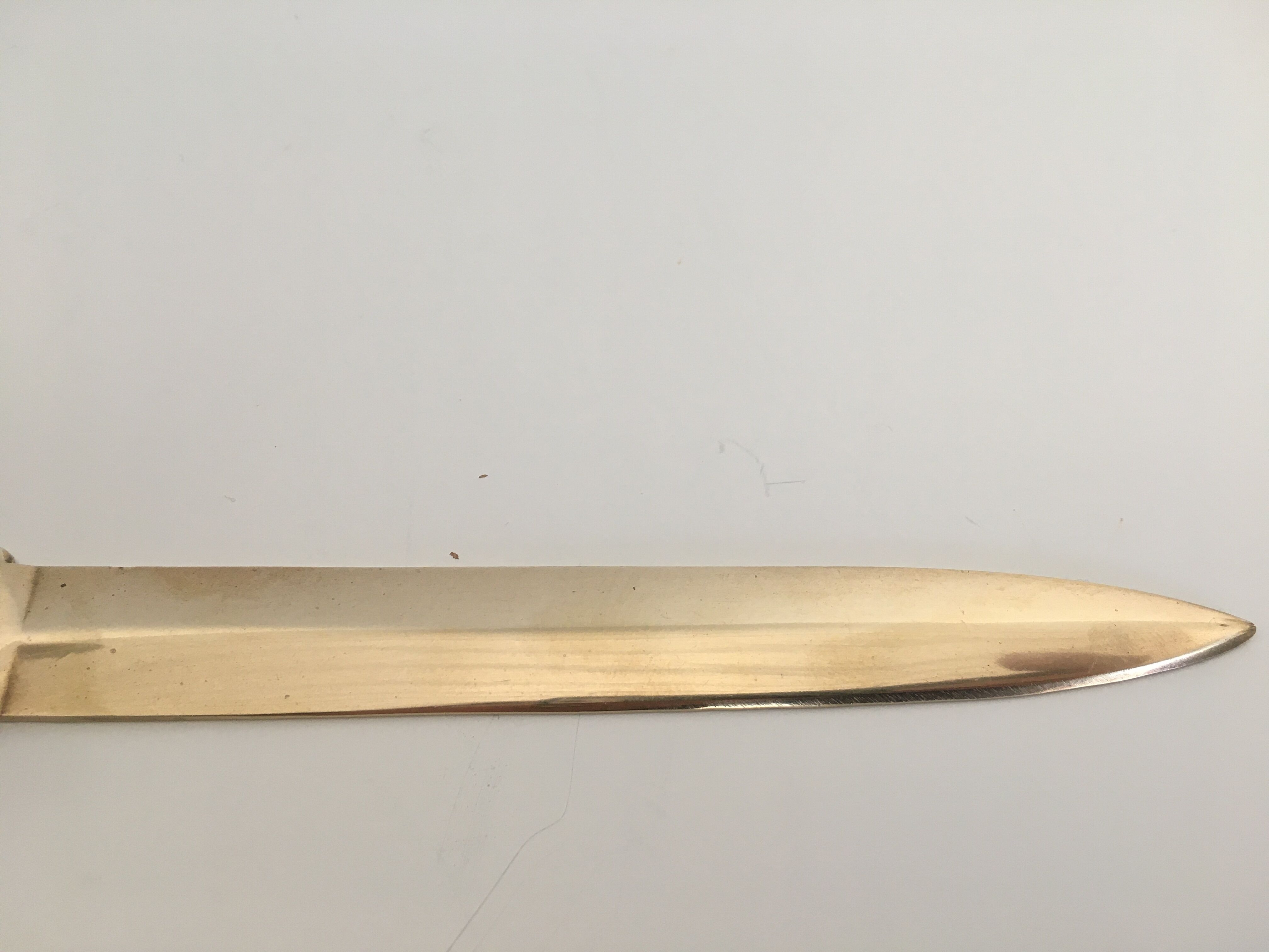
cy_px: 476
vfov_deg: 48.2
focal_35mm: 29
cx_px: 634
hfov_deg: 61.7
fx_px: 1063
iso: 40
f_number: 2.2
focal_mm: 4.15
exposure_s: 1/33
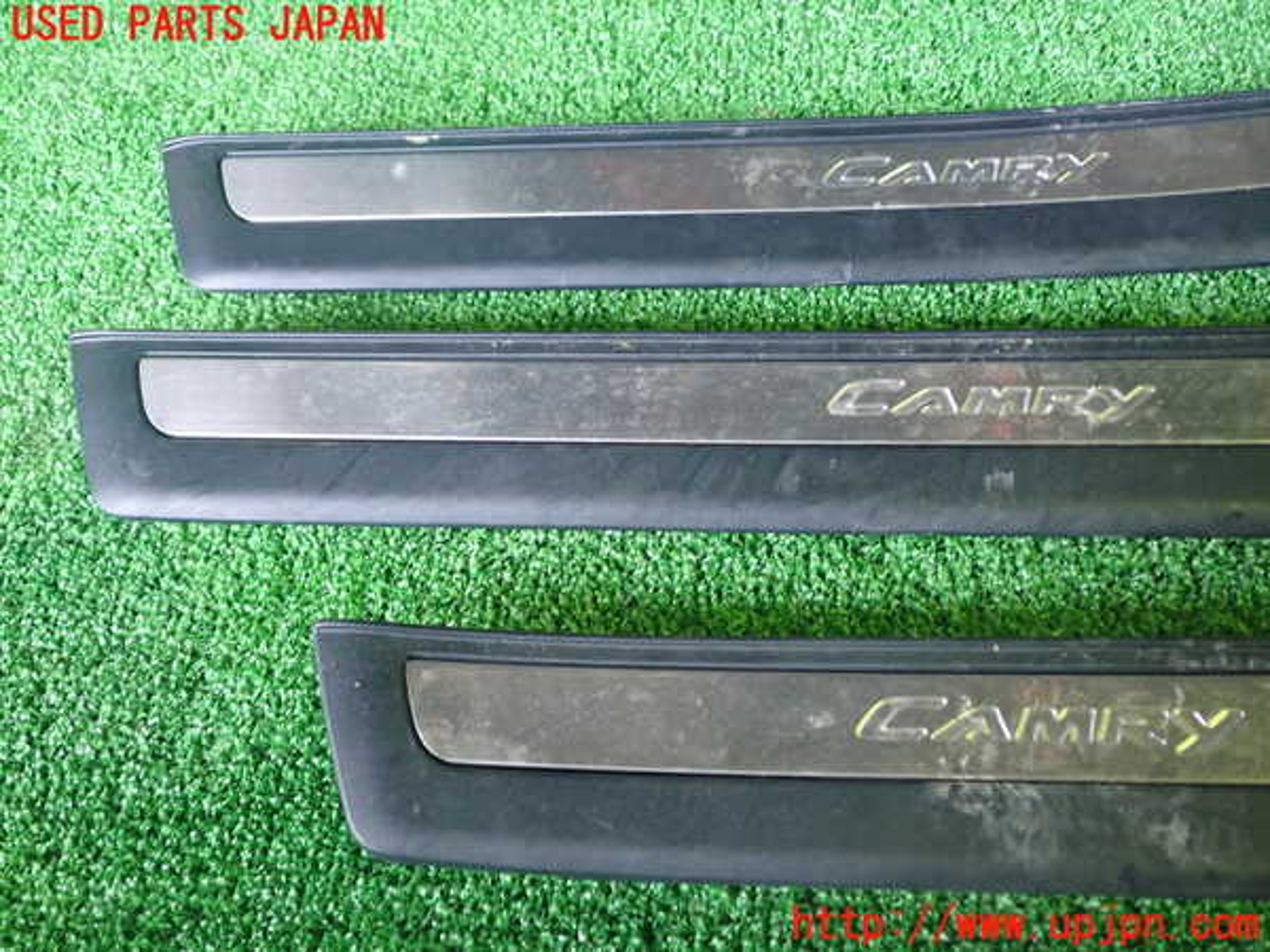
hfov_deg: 56.8
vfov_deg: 44.2
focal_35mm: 32
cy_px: 476
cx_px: 635
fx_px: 1174
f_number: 2.4
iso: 640
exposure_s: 1/30
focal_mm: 5.79
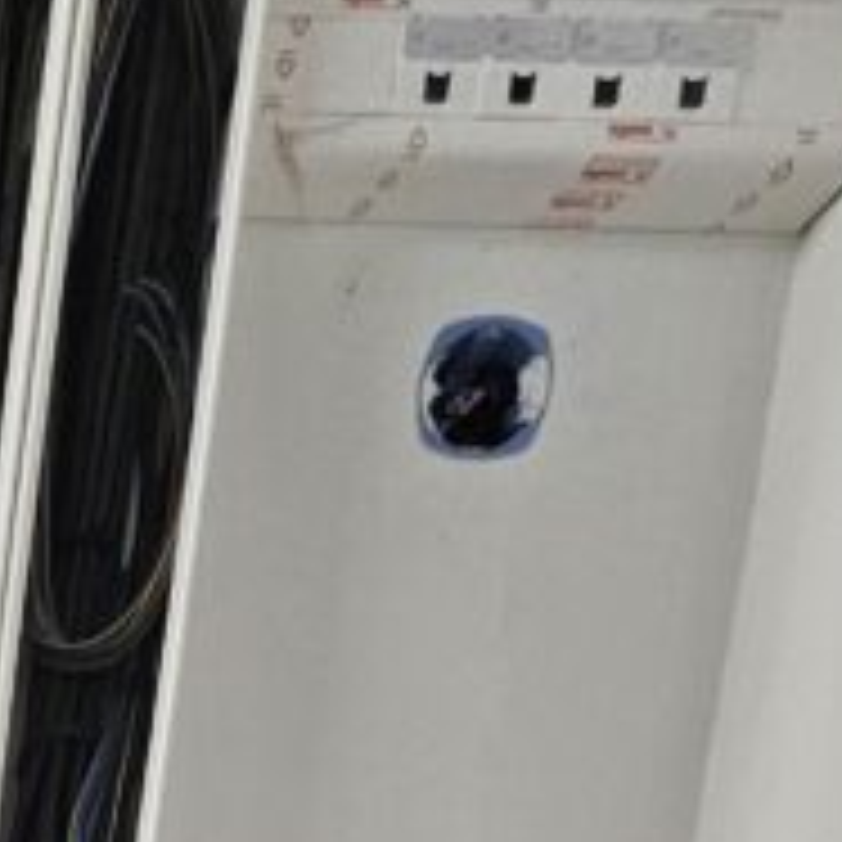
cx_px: -752
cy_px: 2053
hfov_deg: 19.1
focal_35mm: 63
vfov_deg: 14.9
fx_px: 1734
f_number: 2.2
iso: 125
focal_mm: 2.2
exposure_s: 1/50
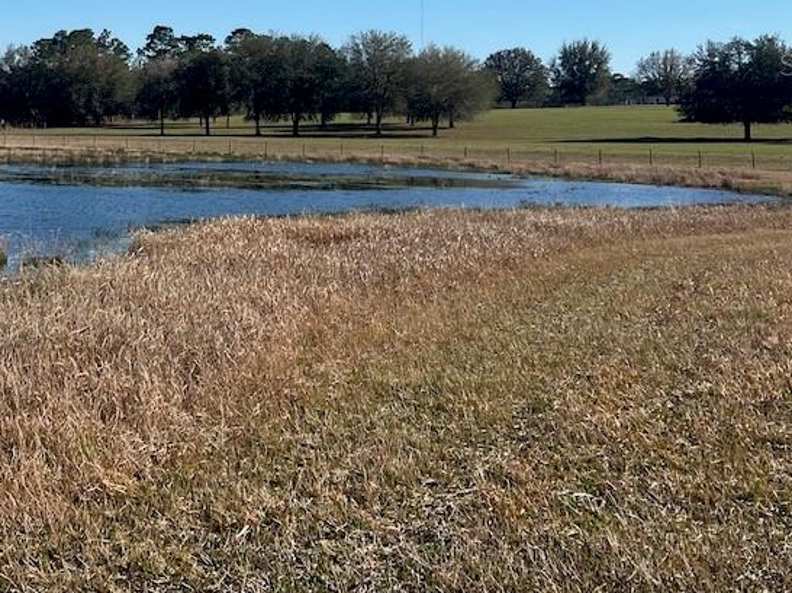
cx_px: -12
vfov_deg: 23.4
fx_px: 1395
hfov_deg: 29.5
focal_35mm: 61
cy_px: 64
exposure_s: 1/5076
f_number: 1.5
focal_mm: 5.7
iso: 50
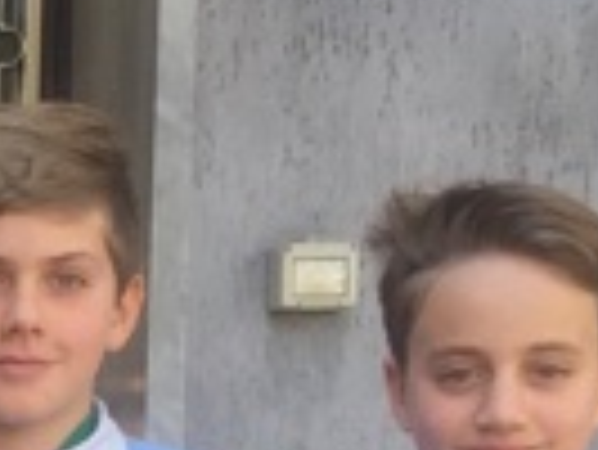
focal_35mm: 223
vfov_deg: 6.3
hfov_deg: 8.3
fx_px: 3856
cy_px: 1125
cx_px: -710
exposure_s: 1/120
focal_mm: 4.15
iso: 32
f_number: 2.2
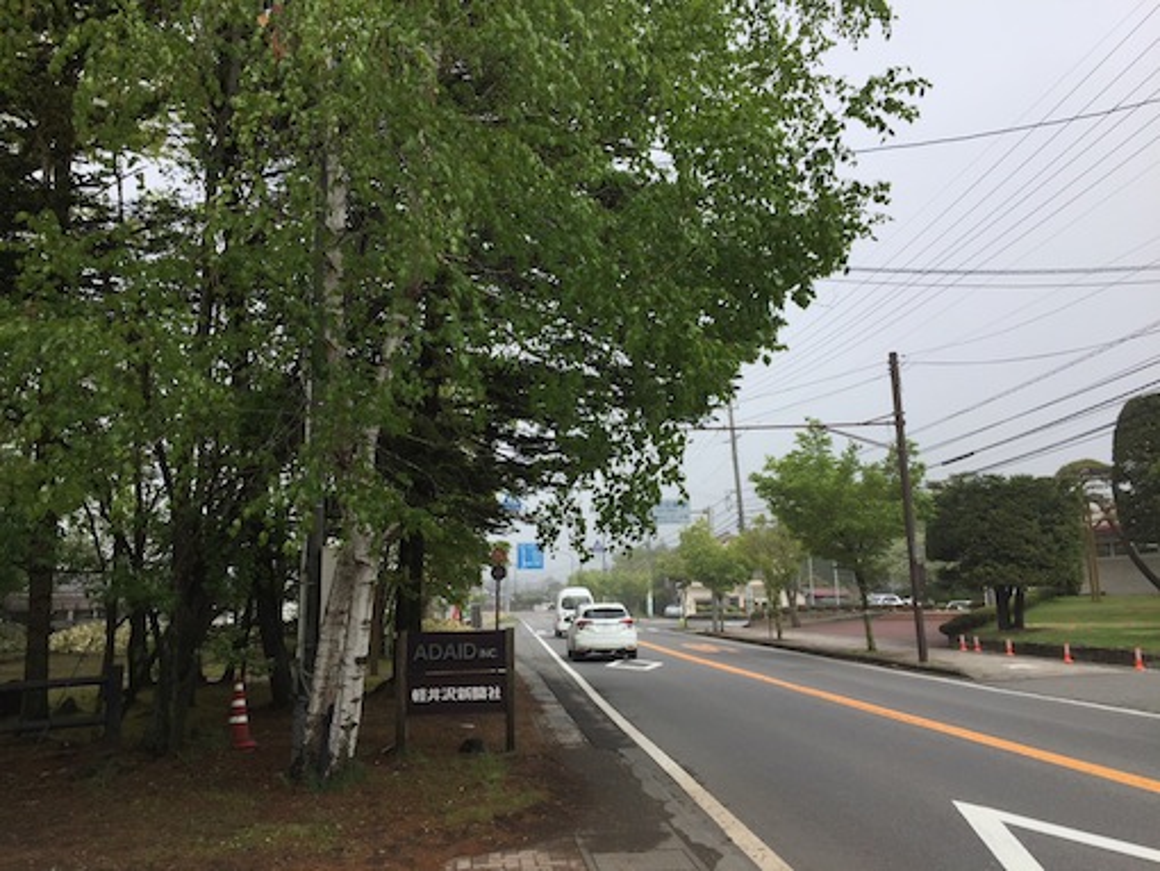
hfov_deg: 61.6
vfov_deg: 48.3
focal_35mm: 29
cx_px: 580
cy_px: 436
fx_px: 972
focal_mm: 4.15
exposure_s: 1/3597
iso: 32
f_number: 2.2
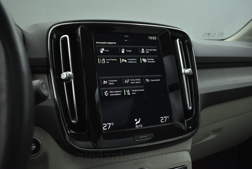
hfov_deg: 61.9
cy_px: 84
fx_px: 210
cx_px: 126
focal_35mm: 30
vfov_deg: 43.7
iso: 1600
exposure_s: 1/100
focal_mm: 20
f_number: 3.5
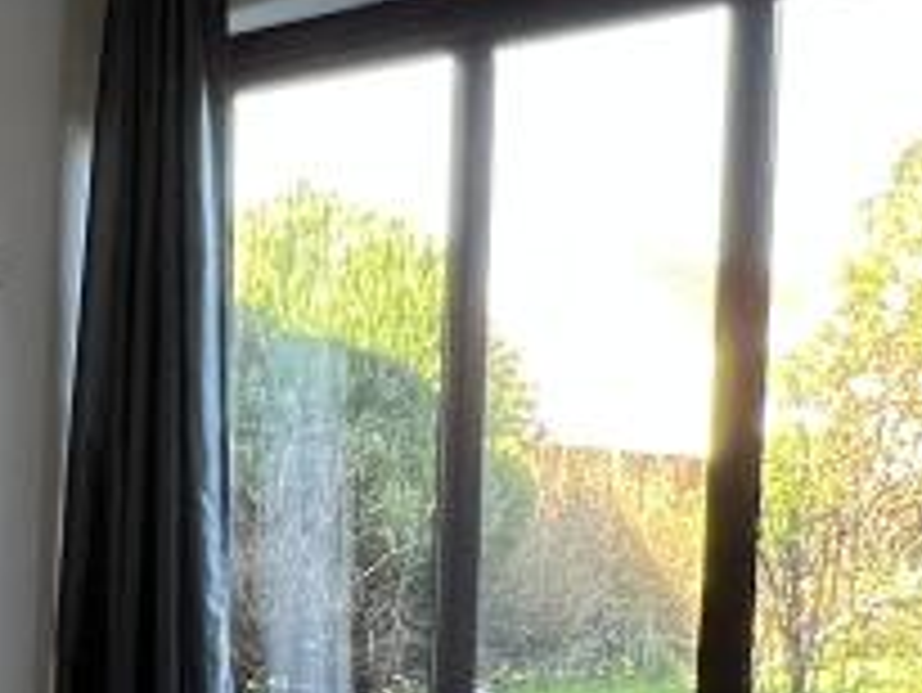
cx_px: -157
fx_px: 1732
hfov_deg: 26.7
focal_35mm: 65
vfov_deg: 21.9
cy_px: 666
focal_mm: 1.57
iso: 160
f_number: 1.8
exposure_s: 1/99
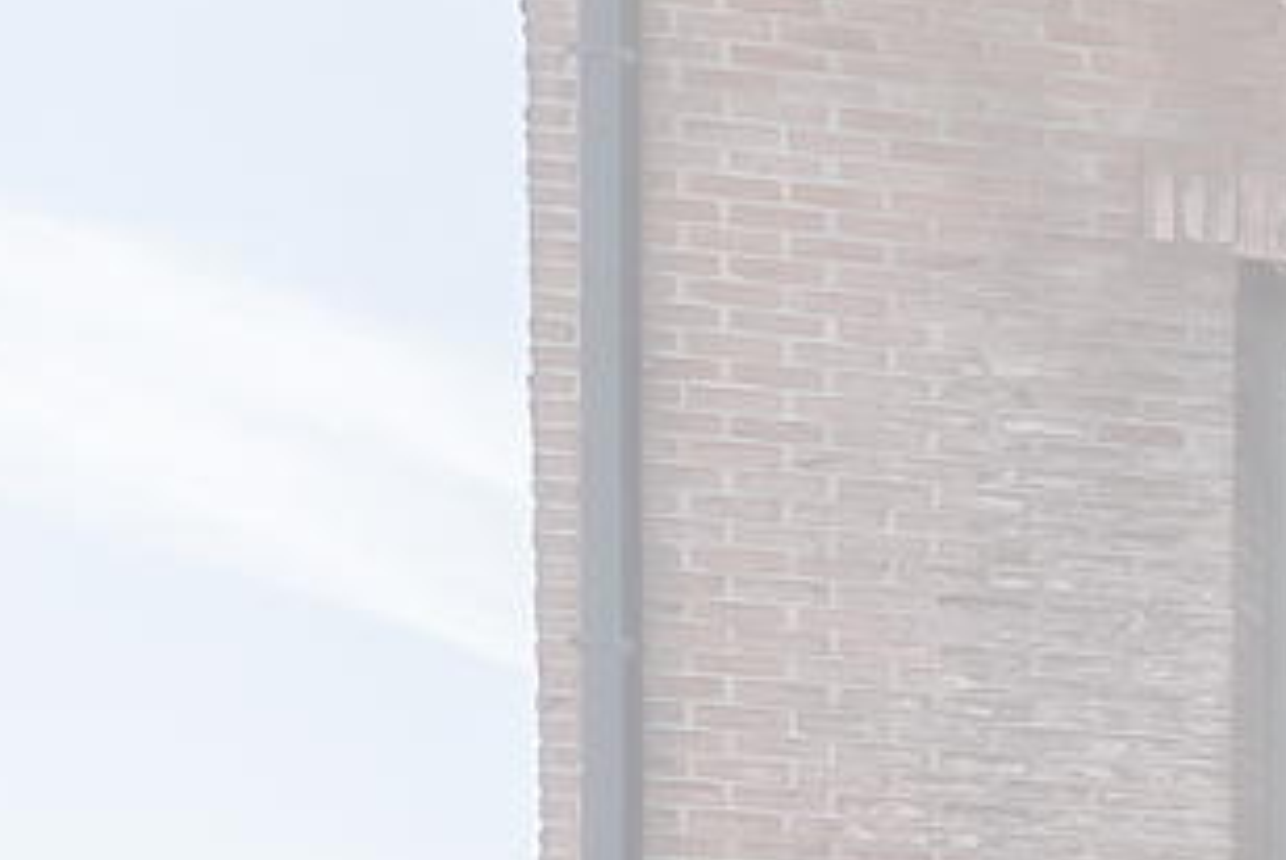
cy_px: 981
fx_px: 3897
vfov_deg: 12.4
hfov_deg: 10.4
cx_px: 4184
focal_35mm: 109
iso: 250
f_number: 8
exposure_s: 1/640
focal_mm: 14
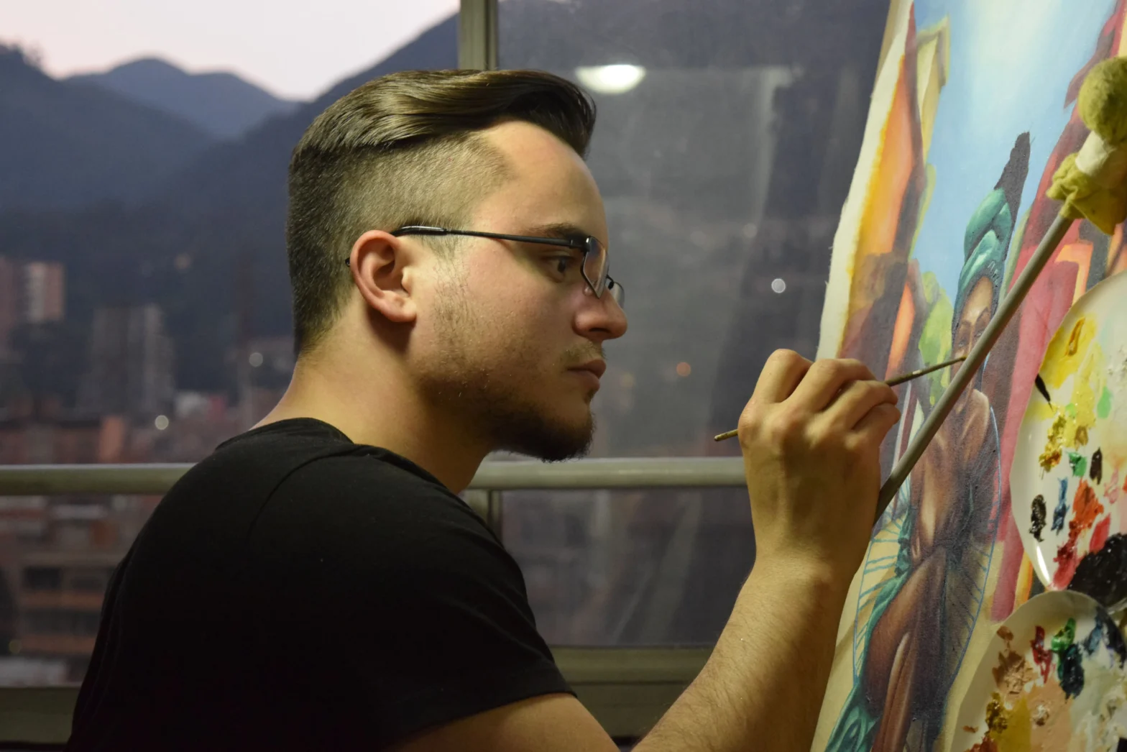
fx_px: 2442
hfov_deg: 26.0
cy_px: 376
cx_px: 564
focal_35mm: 78
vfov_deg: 17.5
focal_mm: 52
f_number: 5.6
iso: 3600
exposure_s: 1/60
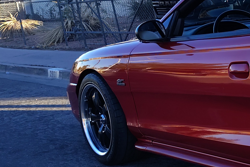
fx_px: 583
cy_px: 123
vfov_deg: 16.2
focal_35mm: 84
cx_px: 384
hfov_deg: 20.4
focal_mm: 5.56
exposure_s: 1/291
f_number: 1.8
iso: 100
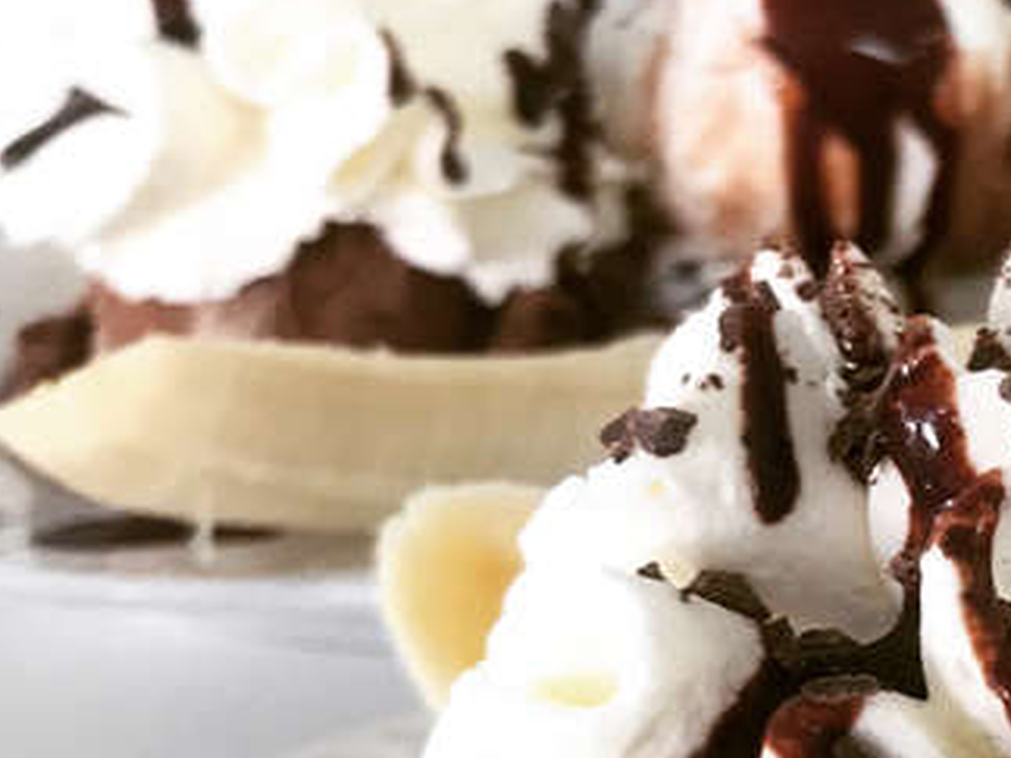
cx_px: 1233
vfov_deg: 18.7
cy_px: 641
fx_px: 2277
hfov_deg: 22.9
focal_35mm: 78
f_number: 1.8
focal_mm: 3.99
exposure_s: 1/33
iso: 32
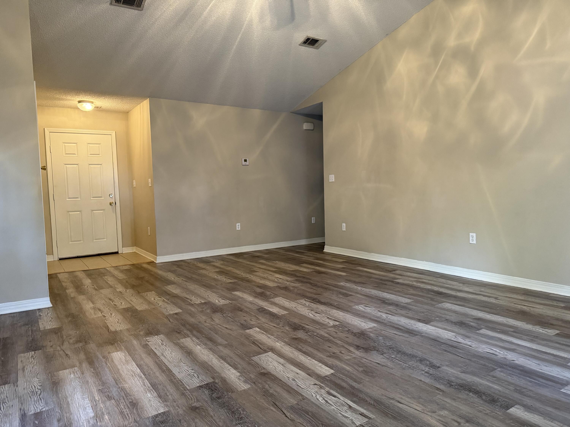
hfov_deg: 71.6
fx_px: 395
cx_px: 285
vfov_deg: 56.8
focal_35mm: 24
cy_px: 214
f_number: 1.78
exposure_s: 1/60
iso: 500
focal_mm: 6.76
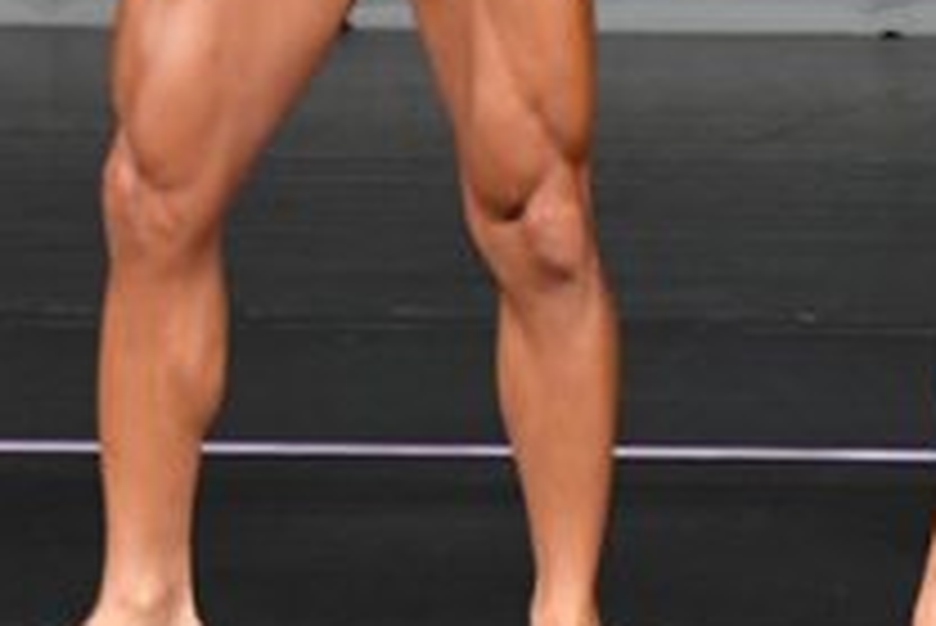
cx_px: 1118
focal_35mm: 1173
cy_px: -203
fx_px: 30518
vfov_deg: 1.2
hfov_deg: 1.8
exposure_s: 1/400
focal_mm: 210
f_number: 5.6
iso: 4000
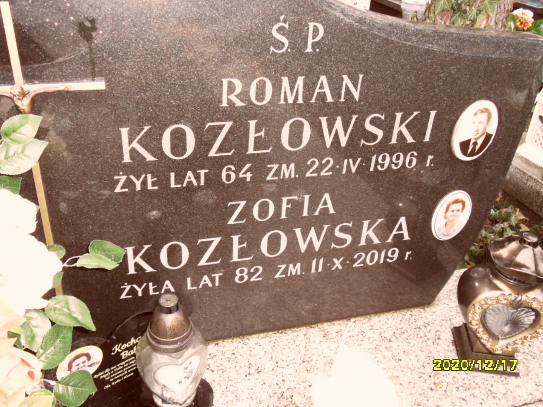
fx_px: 502
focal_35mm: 32
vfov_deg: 44.2
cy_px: 204
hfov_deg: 56.8
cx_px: 272
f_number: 3.4
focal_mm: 5.3
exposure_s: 1/30
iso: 200
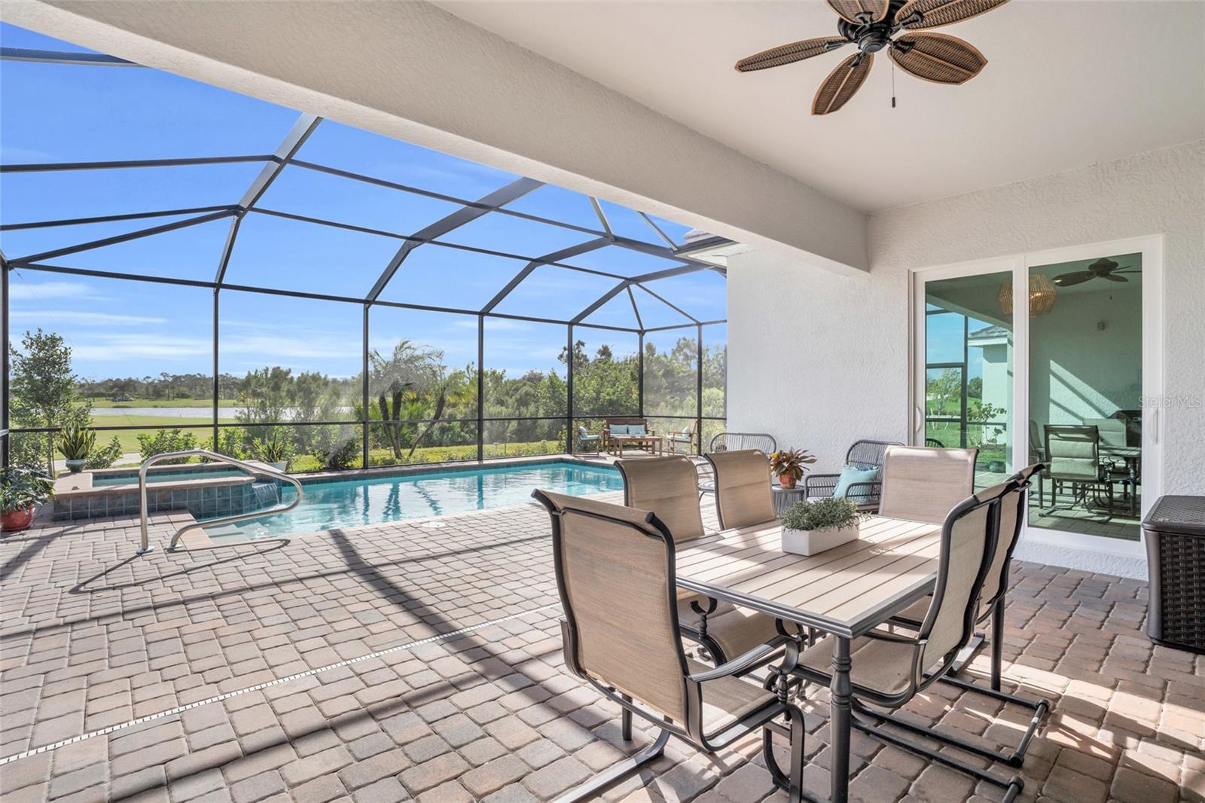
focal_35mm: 17
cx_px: 602
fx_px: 569
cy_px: 402
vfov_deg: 70.4
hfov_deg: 93.3
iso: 200
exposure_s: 1/320
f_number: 9
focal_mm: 17
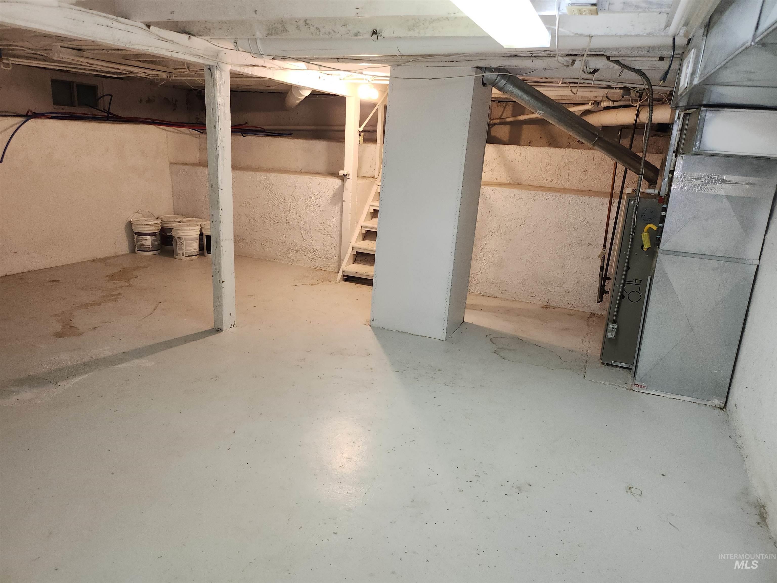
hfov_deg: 71.6
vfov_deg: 56.8
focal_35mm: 24
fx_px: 539
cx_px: 388
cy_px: 292
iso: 100
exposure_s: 1/40
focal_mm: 5
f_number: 1.8
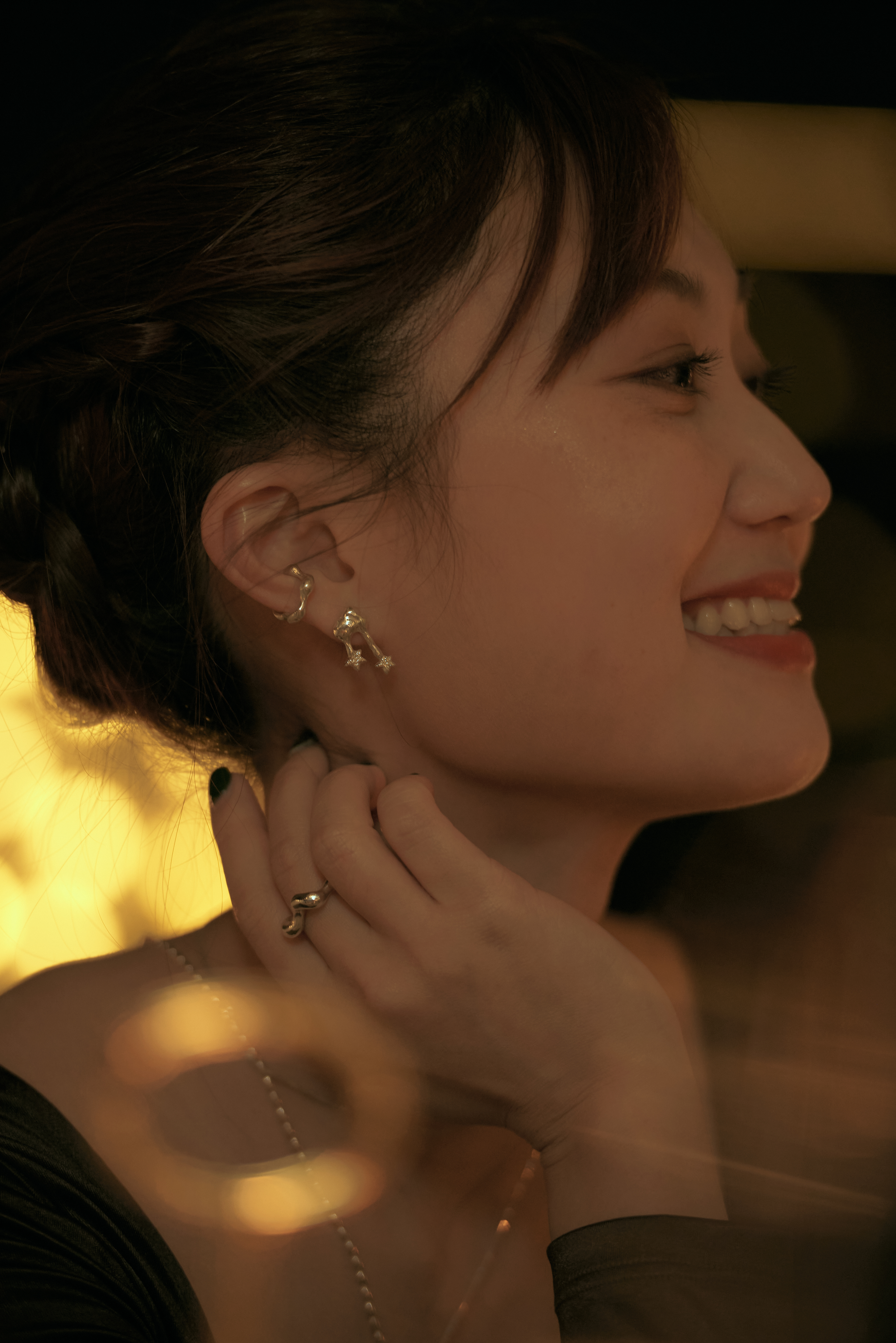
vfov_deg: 10.3
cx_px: 448
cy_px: 672
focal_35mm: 200
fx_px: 7459
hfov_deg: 6.9
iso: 2000
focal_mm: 200
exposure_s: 1/160
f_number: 2.8
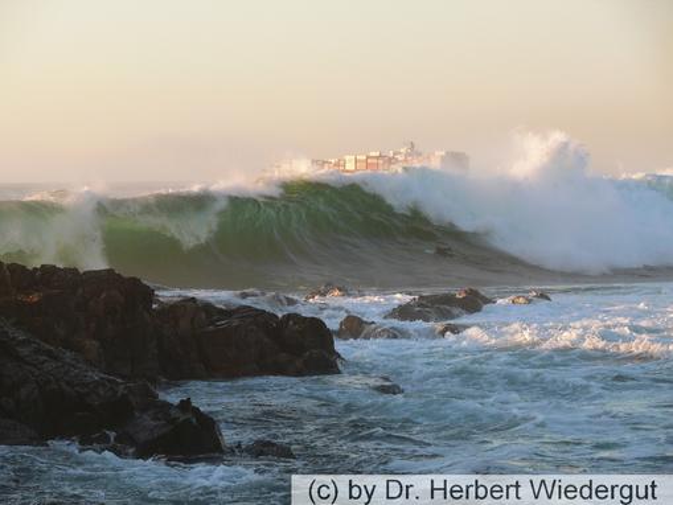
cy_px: 252
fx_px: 3403
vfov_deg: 8.5
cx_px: 336
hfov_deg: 11.3
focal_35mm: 175
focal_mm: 37
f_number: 4.5
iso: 100
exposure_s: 1/250
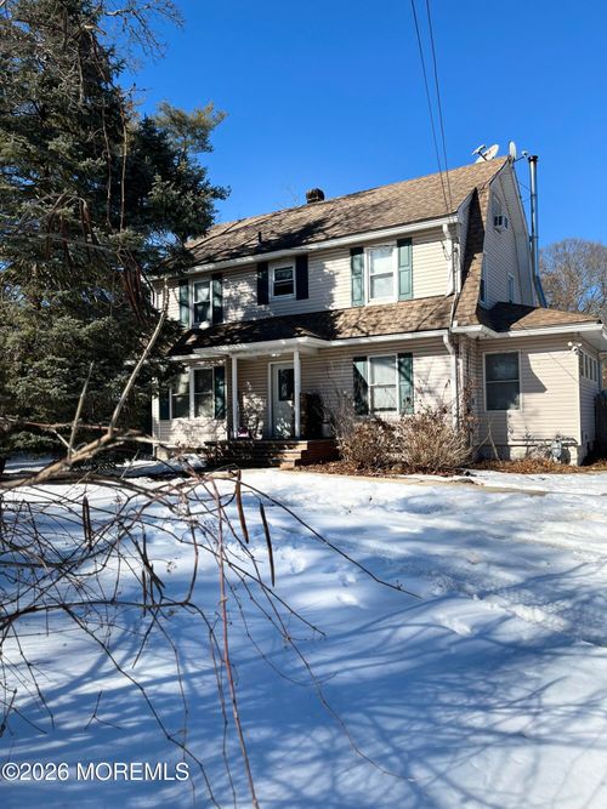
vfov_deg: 67.3
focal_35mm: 26
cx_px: 304
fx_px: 608
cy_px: 404
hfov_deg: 53.0
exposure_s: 1/3876
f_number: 1.6
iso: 50
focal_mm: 5.1
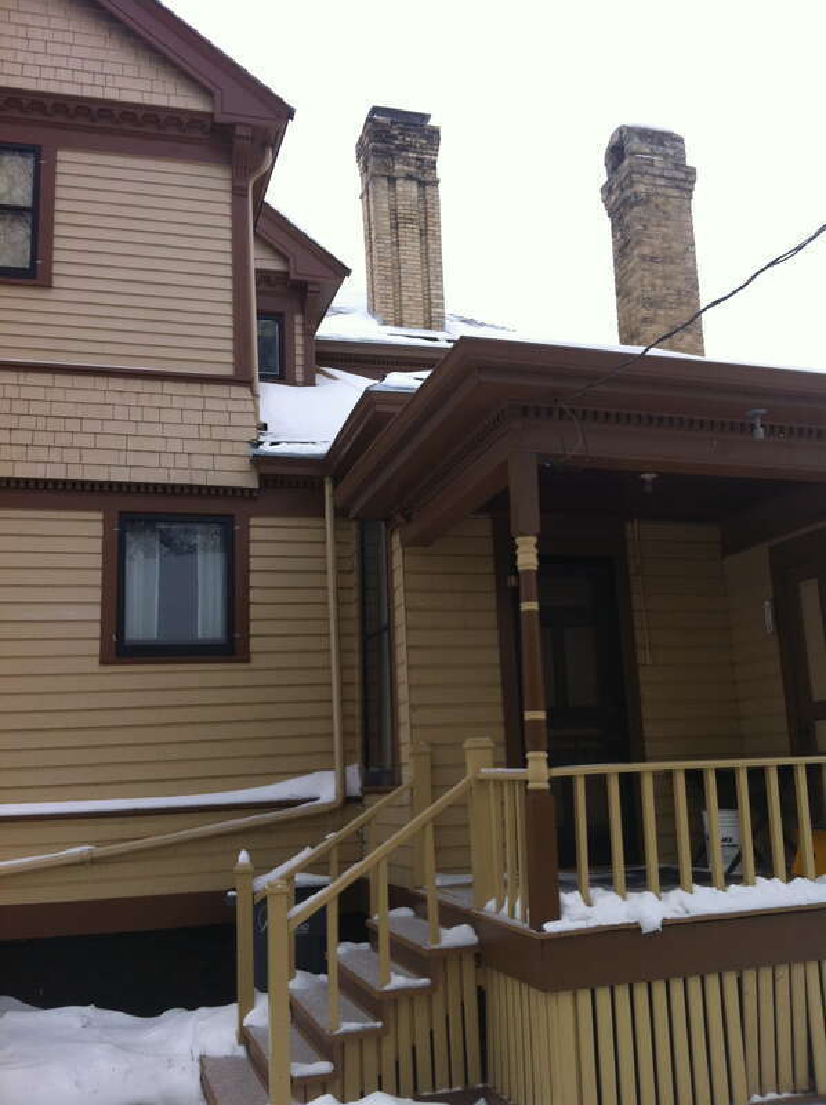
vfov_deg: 52.7
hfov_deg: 40.6
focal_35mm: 35
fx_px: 1116
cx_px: 413
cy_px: 552
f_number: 2.8
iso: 80
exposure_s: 1/464
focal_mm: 3.85
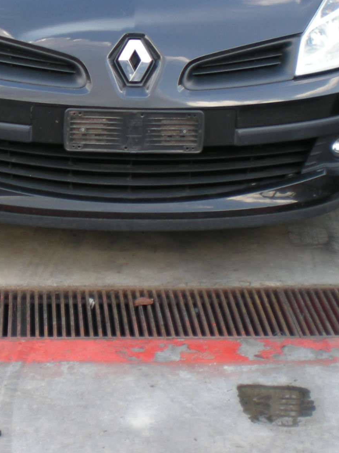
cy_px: 78
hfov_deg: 17.2
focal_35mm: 85
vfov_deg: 22.6
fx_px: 1110
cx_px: 60
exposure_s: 1/56.2
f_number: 3.1
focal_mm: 6.3
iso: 64
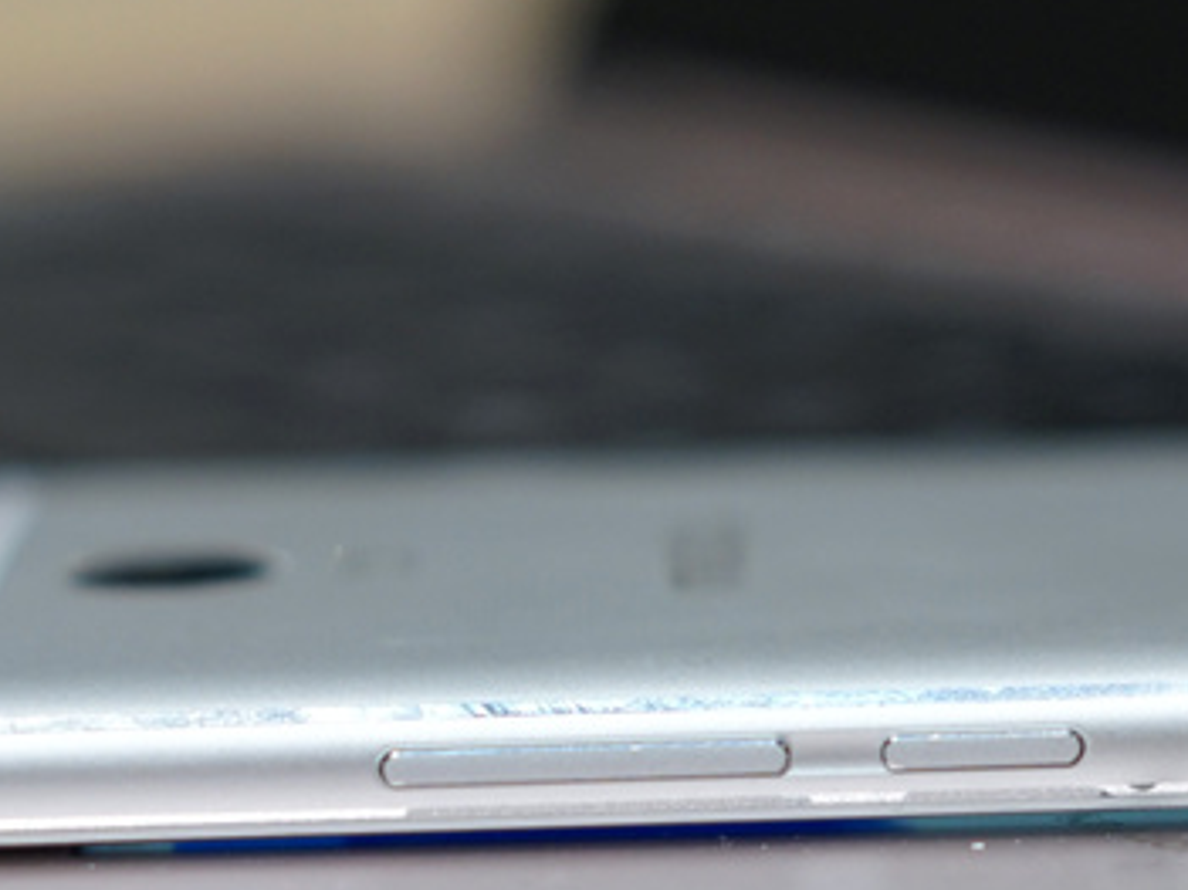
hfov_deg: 8.7
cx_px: 1225
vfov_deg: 6.6
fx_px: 7754
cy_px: 585
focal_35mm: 226
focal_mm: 55
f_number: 2
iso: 250
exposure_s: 1/60
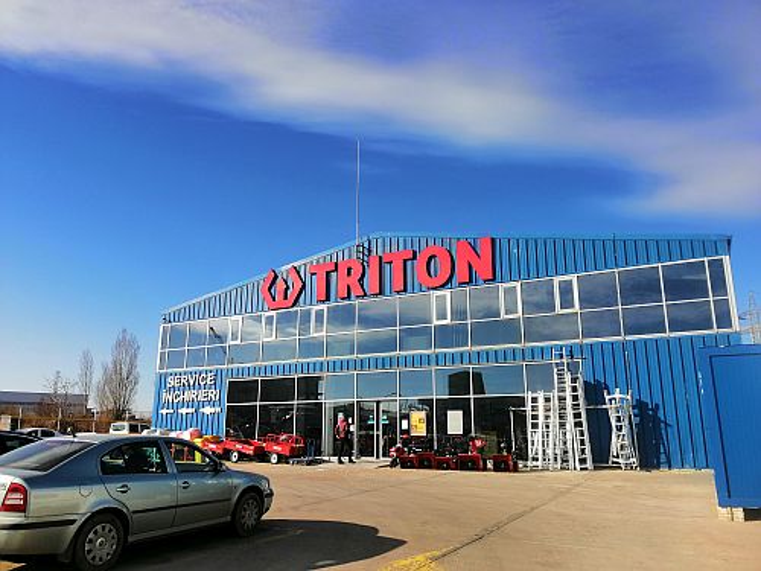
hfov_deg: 65.3
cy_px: 286
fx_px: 594
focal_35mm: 27
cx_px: 380
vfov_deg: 51.4
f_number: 1.8
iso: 50
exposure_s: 1/1447
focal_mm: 3.95
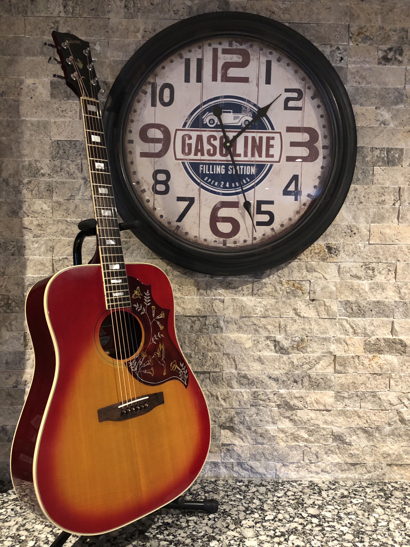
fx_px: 442
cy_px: 274
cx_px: 205
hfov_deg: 49.7
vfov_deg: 63.4
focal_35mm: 28
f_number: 1.8
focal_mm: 3.99
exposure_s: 1/7
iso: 80
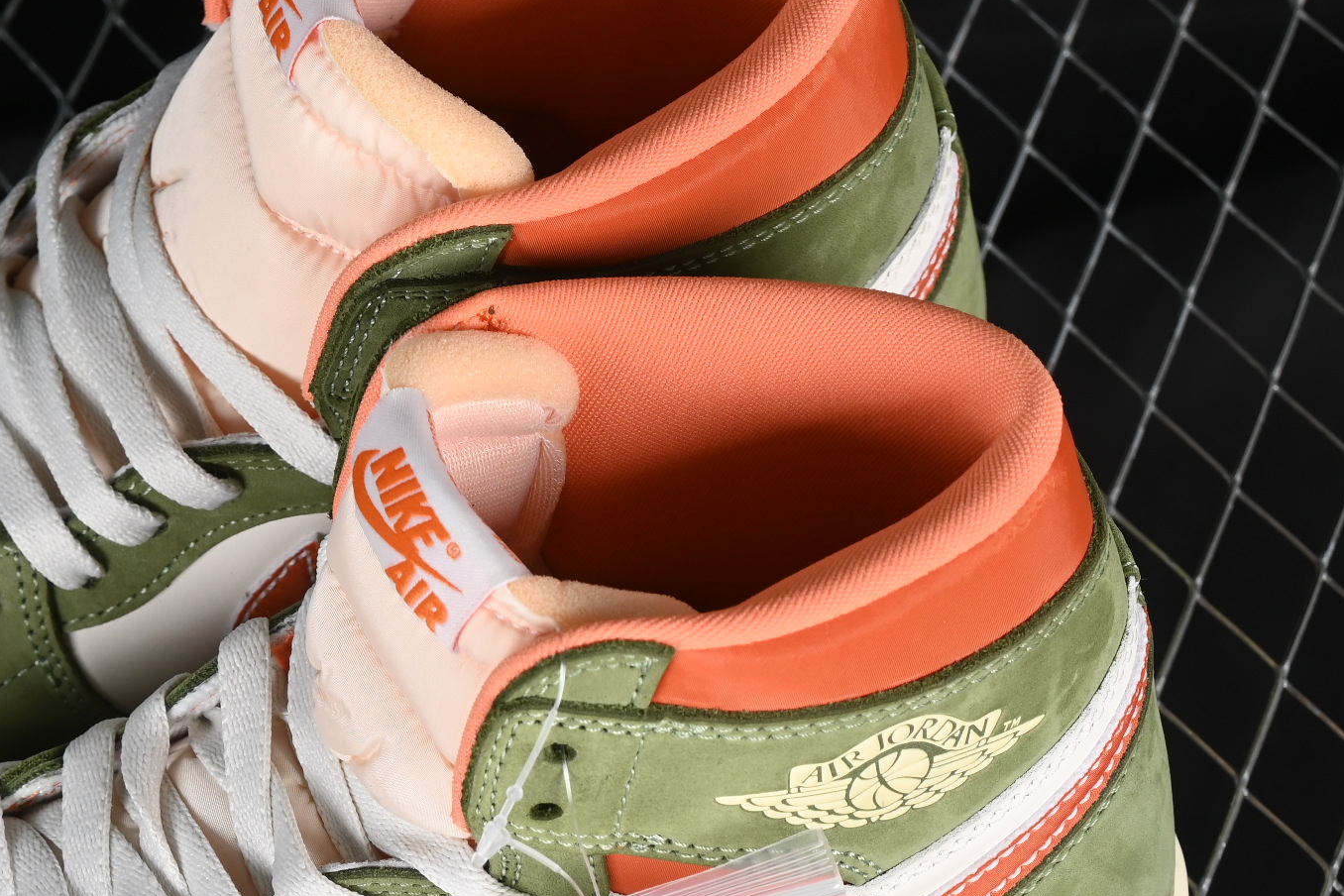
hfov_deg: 13.3
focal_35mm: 154
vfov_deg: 8.9
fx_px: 5749
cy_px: 645
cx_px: 284
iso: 160
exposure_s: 1/80
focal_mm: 50
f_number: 7.1
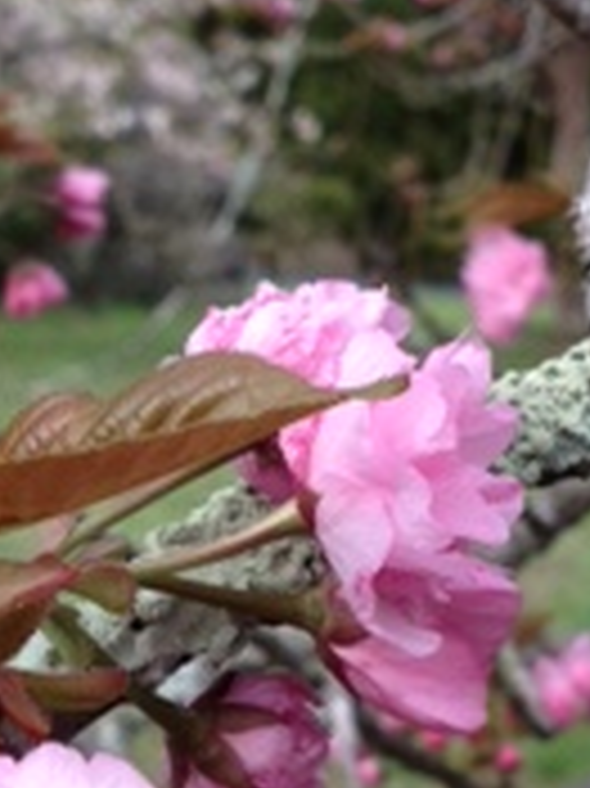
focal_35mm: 128
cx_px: 270
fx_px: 2912
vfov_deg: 15.4
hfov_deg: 11.6
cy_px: 554
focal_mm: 4.28
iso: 64
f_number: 2.4
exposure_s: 1/224
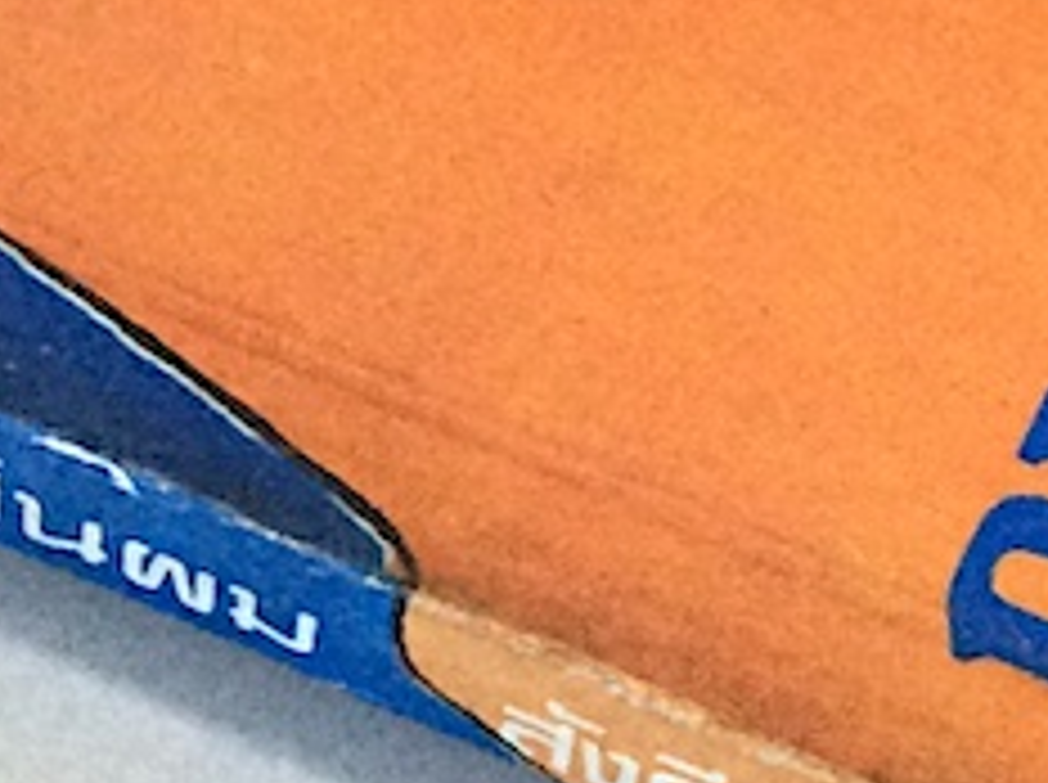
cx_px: 792
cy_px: 124
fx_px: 4716
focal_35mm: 156
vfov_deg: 9.5
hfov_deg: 12.6
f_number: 2.4
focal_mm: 3.3
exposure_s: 1/25
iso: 250
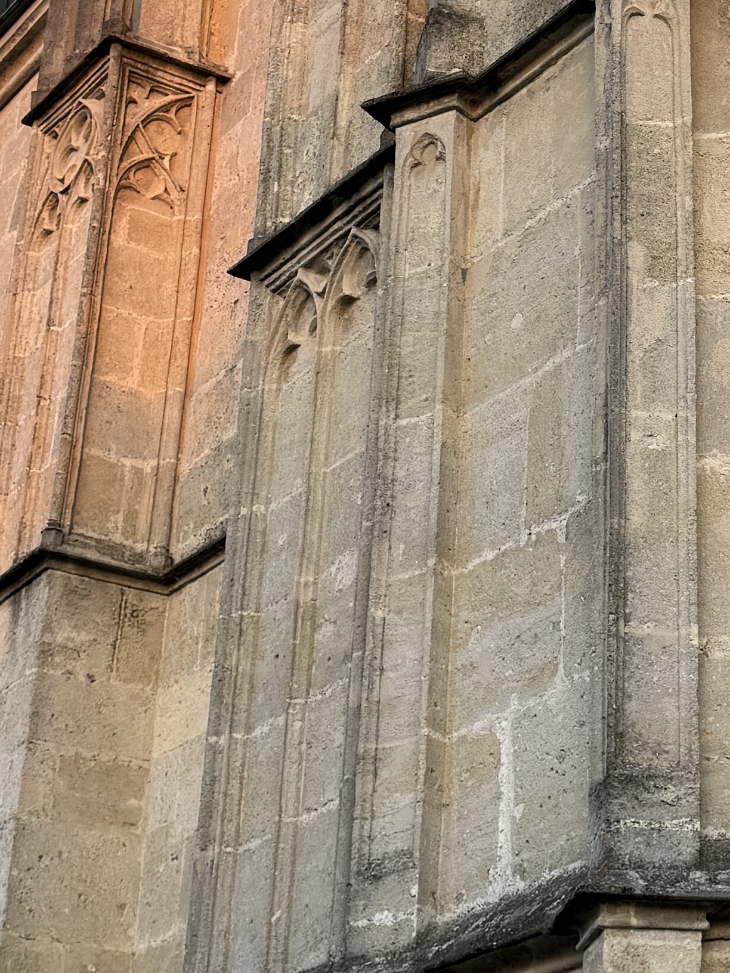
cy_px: 266
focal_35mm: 84
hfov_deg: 17.2
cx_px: 737
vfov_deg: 23.1
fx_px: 2362
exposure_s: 1/282
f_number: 1.78
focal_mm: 6.86
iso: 80
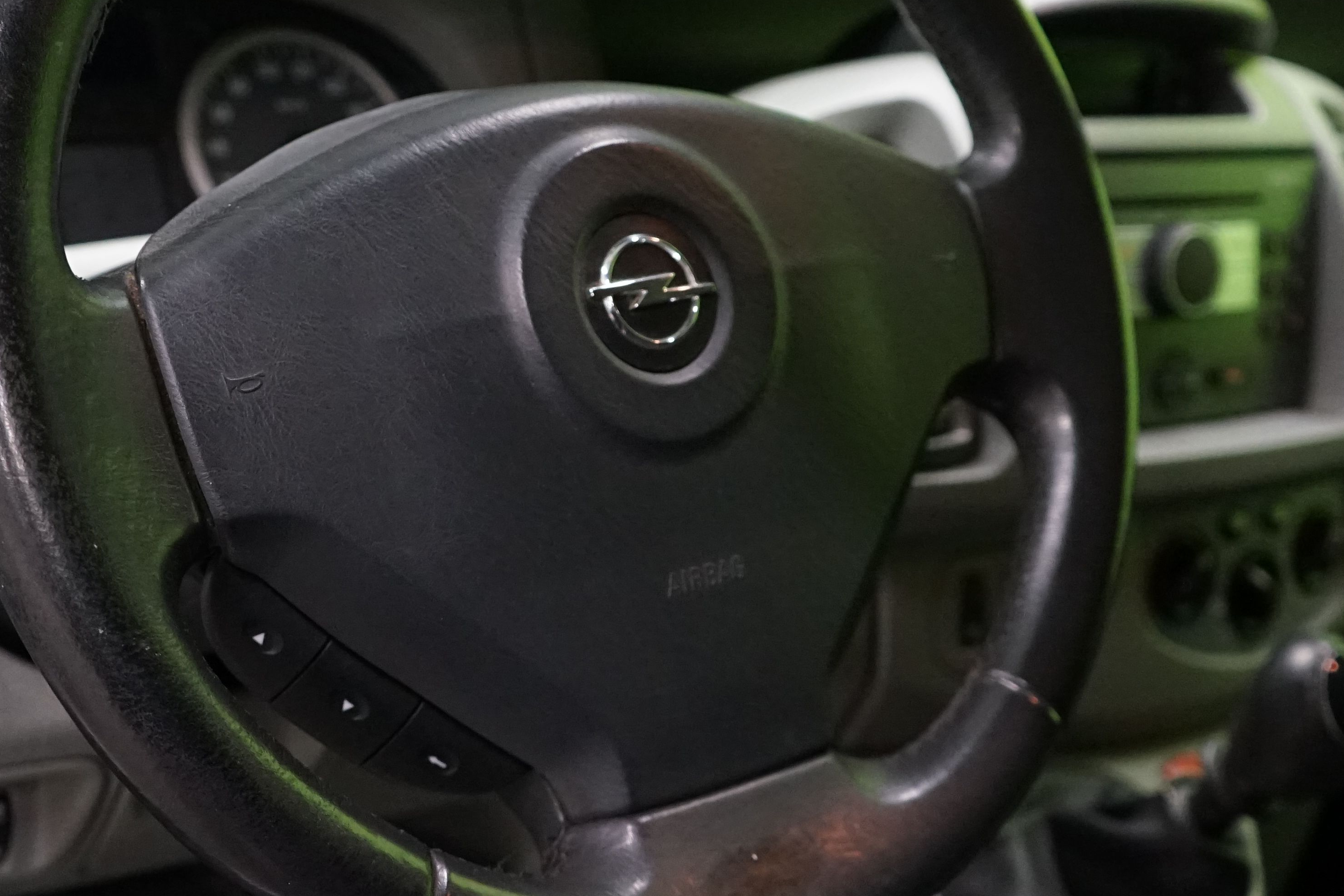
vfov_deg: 23.8
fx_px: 2128
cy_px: 396
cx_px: 638
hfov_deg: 35.0
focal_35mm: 57
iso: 4000
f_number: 3.5
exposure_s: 1/160
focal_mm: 28
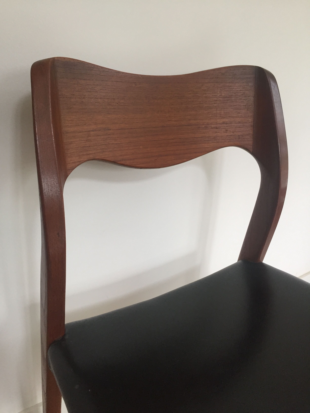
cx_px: 155
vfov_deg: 61.7
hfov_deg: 48.2
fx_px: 346
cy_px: 206
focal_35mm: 29
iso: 80
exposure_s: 1/33
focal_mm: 4.15
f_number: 2.2
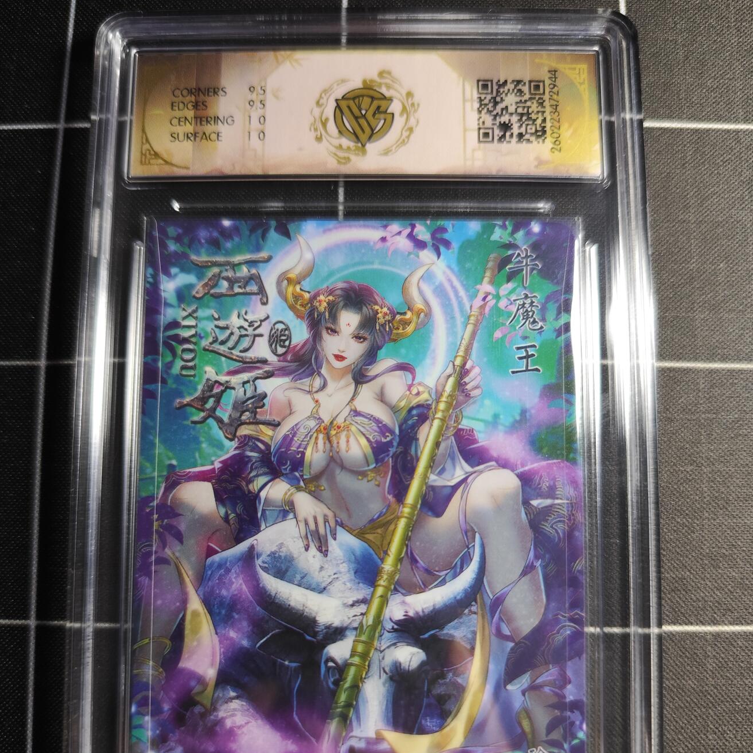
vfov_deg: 56.9
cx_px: 369
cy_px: 449
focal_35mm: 28
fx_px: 689
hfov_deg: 57.3
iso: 500
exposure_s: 1/100
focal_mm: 6.14
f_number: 1.65
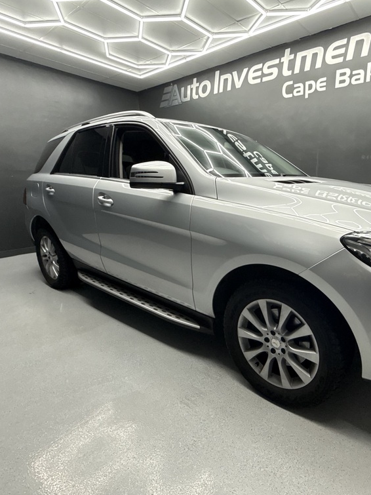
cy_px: 246
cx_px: 263
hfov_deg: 65.8
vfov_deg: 84.7
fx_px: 272
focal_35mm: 19
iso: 160
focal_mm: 2.22
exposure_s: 1/100
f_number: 2.2
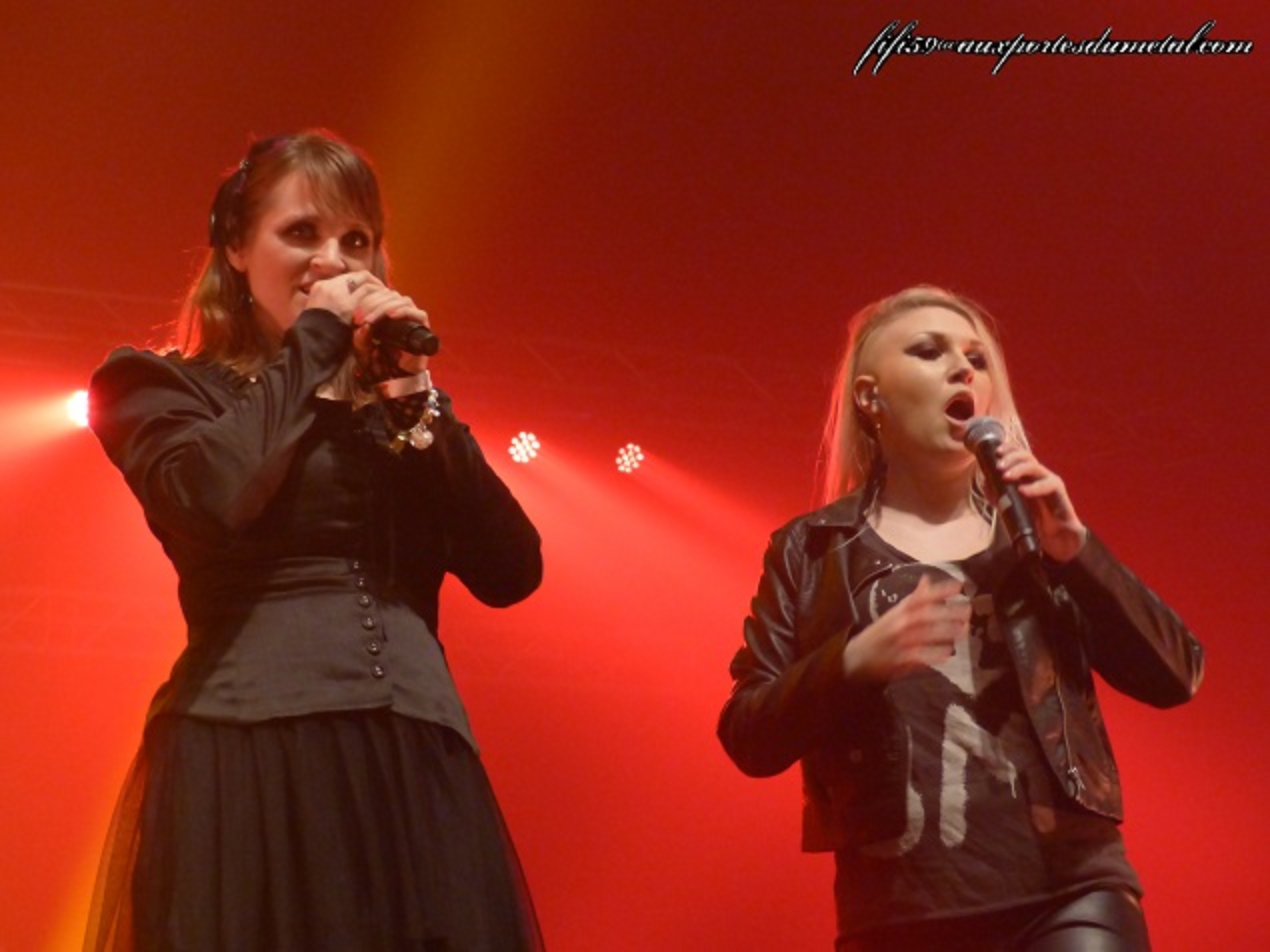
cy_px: 476
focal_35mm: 91
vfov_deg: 16.2
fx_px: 3338
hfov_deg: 21.5
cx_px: 635
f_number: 2.8
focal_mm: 16.4
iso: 500
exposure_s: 1/125
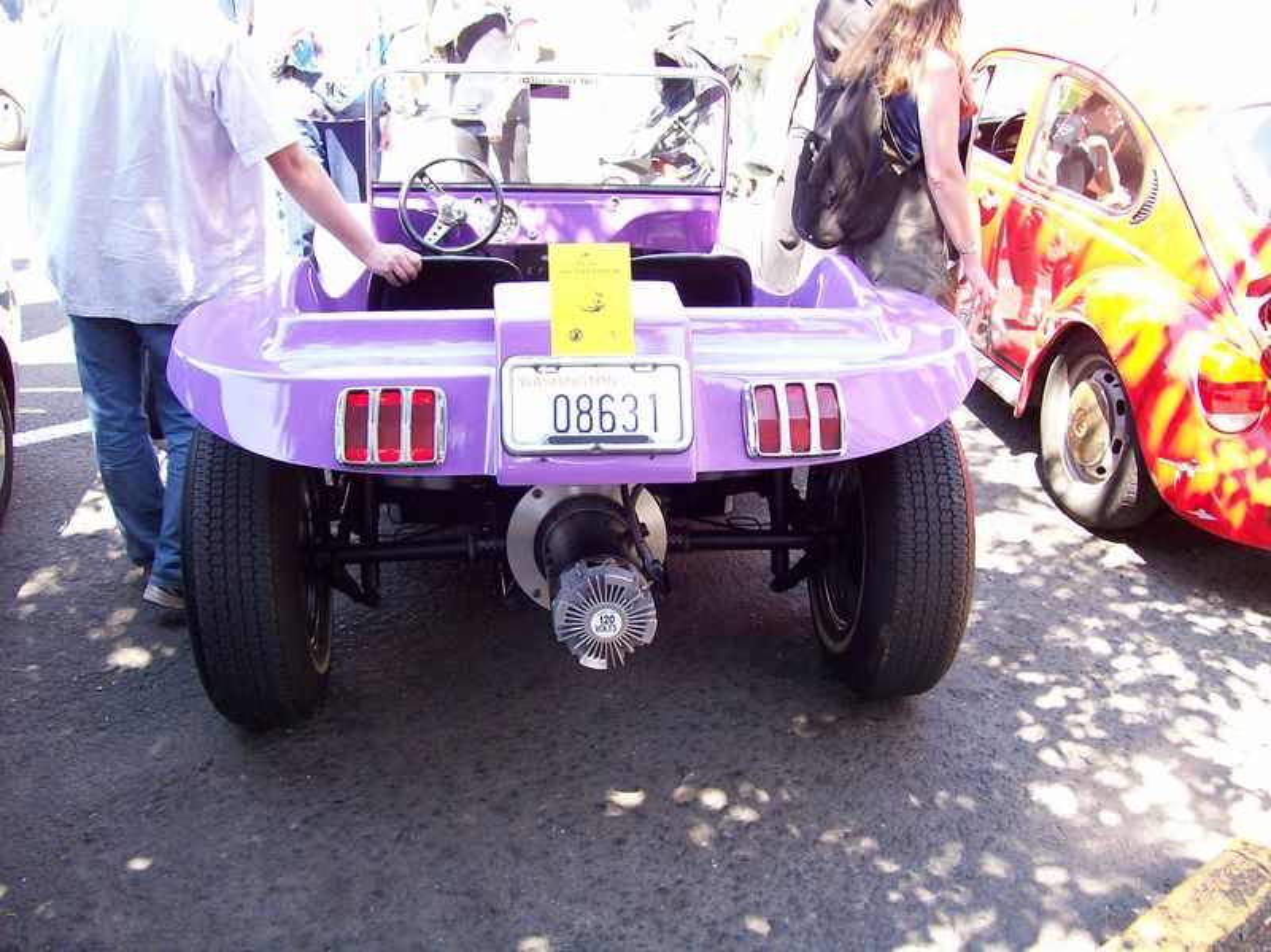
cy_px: 476
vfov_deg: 39.6
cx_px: 636
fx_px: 1321
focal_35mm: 36
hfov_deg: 51.4
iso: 80
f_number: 2.7
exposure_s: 1/64
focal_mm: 6
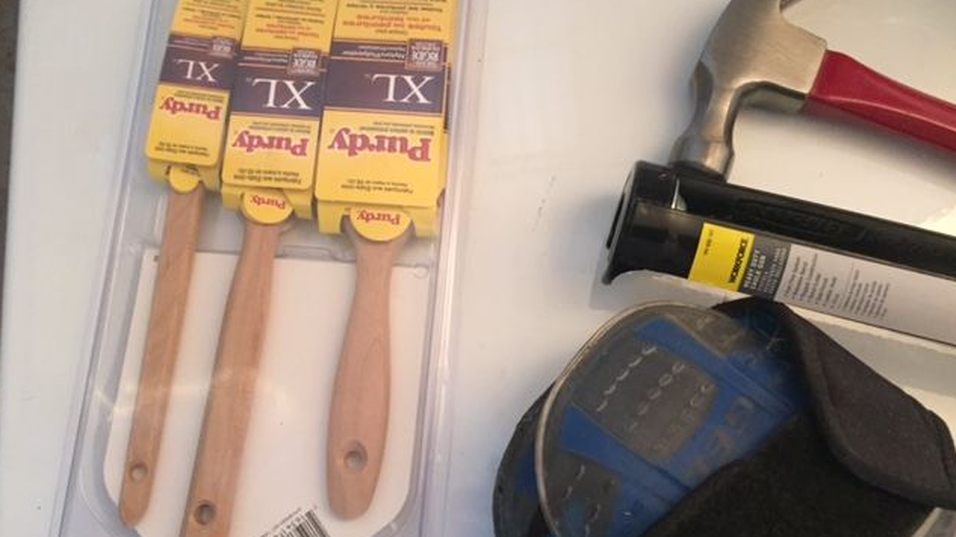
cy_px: 292
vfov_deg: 36.6
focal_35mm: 32
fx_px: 811
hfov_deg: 61.0
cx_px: 476
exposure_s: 1/17
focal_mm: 4.15
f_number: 2.2
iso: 250
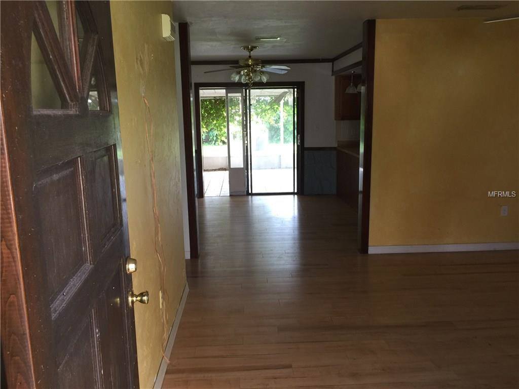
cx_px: 260
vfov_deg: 48.2
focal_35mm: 29
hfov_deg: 61.7
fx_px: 435
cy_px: 194
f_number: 2.2
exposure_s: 1/30
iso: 50
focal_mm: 4.15
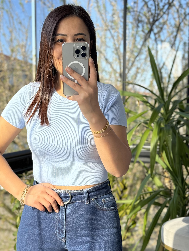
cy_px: 140
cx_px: 79
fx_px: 415
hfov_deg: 25.6
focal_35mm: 57
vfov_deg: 33.7
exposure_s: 1/481
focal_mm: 6.86
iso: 64
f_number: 1.78
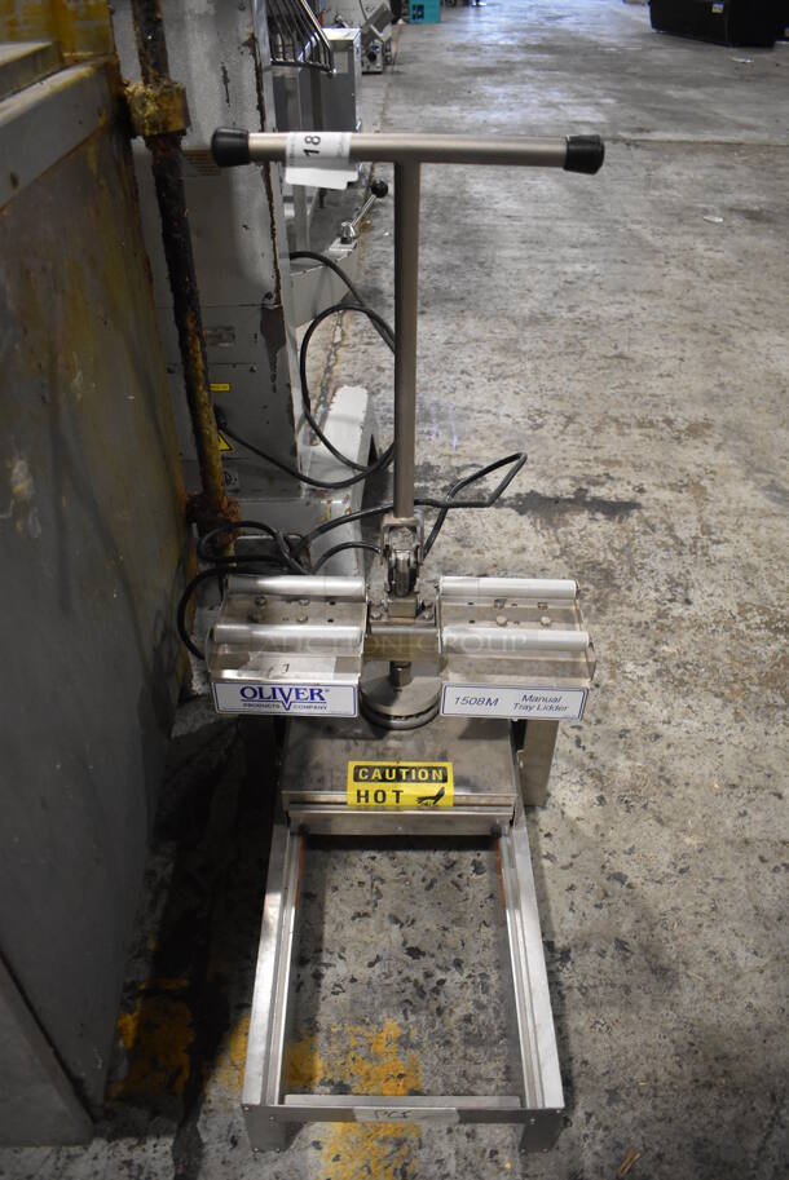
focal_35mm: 27
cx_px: 394
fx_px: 886
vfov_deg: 67.3
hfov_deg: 48.0
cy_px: 590
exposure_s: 1/125
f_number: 3.5
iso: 2200
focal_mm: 18
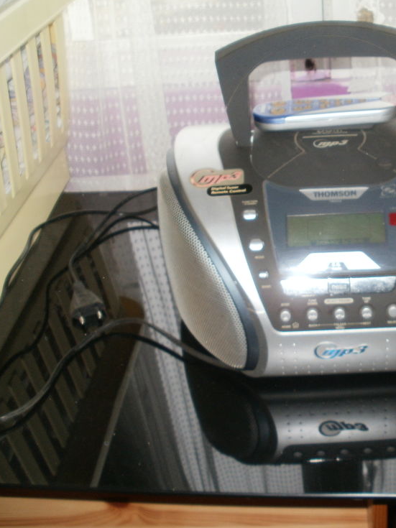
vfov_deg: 38.9
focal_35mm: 49
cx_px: 342
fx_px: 748
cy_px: 262
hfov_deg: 28.7
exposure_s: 1/30
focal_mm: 6.3
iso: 125
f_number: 3.5
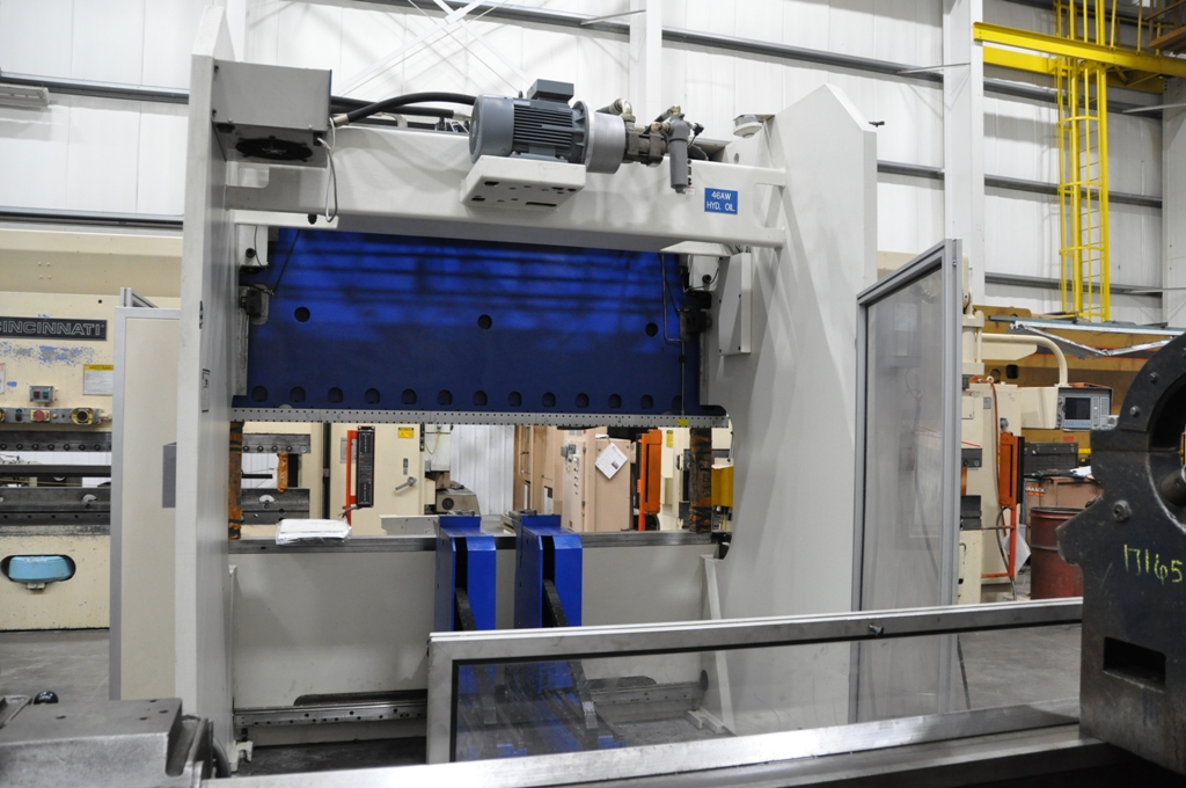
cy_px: 394
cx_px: 593
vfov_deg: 47.8
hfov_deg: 67.4
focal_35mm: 27
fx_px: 888
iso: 1100
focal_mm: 18
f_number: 3.5
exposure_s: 1/30
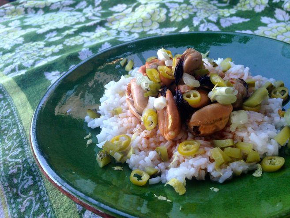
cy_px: 109
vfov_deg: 43.0
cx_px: 145
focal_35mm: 33
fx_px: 277
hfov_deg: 55.3
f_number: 2.4
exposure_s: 1/120
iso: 80
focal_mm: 4.12
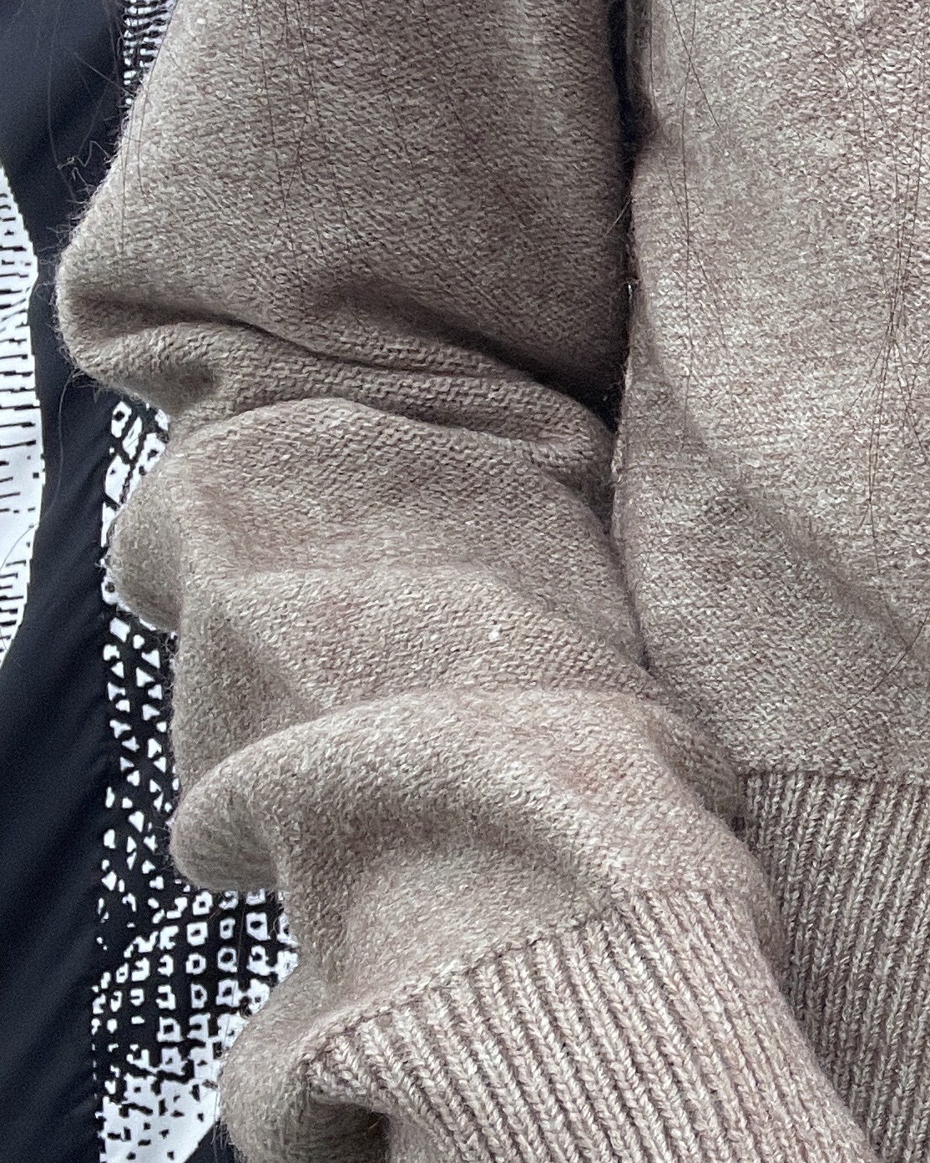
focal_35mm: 65
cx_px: 1211
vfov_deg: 29.1
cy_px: 490
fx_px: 2237
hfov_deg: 21.3
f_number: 2.2
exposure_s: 1/60
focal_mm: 2.71
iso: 80
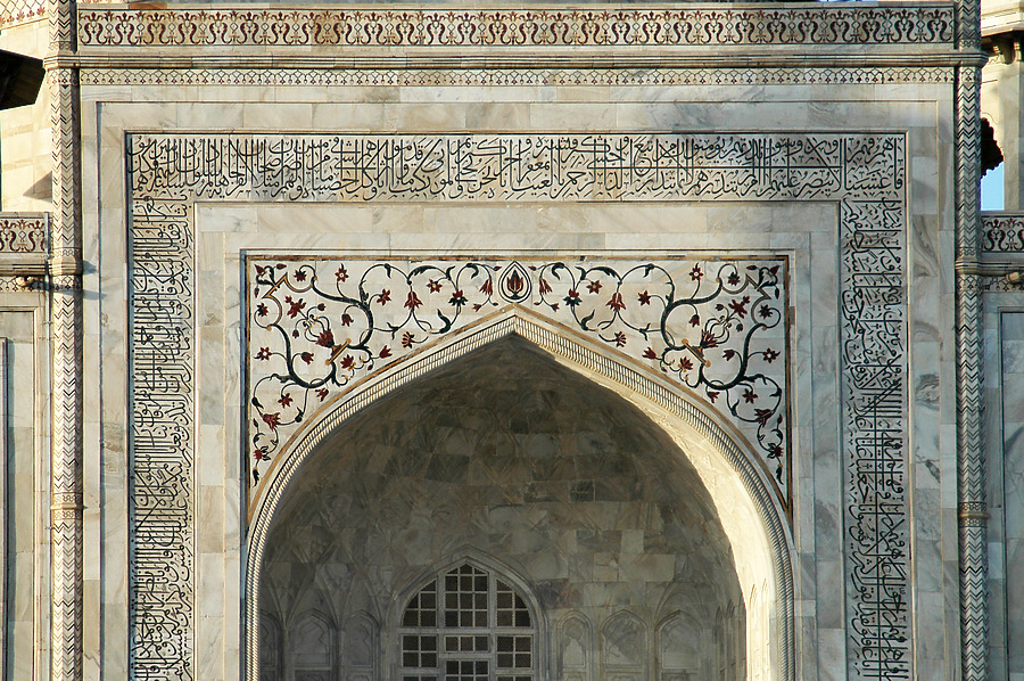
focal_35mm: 202
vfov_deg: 6.8
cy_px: 340
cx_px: 512
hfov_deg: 10.2
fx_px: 5754
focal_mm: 135
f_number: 6.3
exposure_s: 1/640
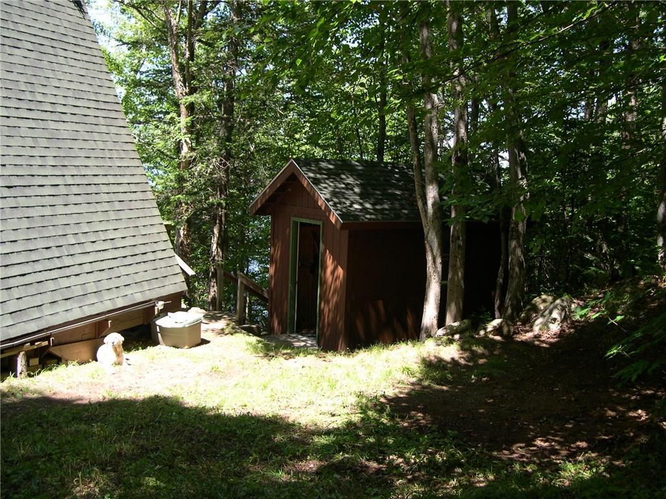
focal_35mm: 38
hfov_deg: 49.0
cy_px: 250
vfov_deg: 37.7
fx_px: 731
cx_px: 333
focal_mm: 8
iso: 100
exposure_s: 1/196
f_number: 2.8
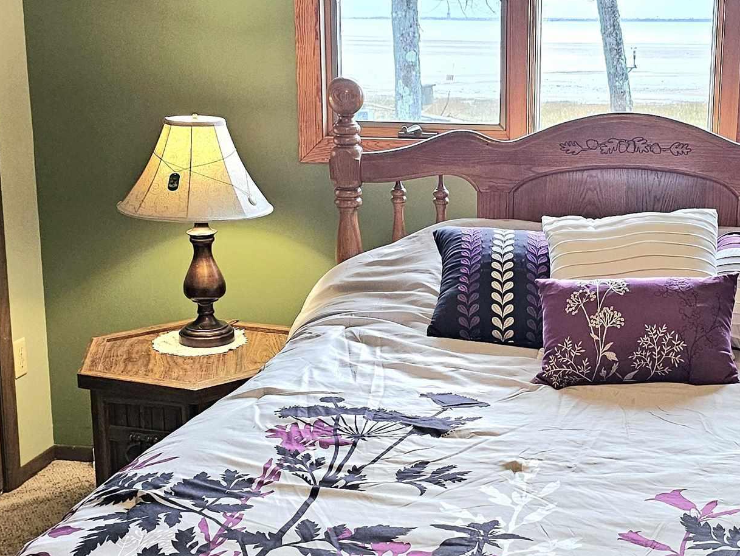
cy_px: 279
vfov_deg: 25.2
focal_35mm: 58
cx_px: 499
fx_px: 1240
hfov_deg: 32.9
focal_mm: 6.3
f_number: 1.7
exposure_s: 1/120
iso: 250
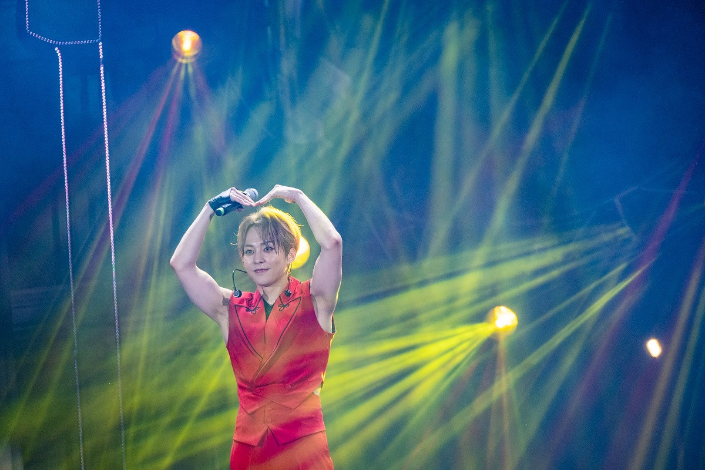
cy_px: 235
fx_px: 3642
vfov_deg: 7.4
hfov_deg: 11.1
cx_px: 352
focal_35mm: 186
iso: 400
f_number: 2.8
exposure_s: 1/500
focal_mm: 124.3
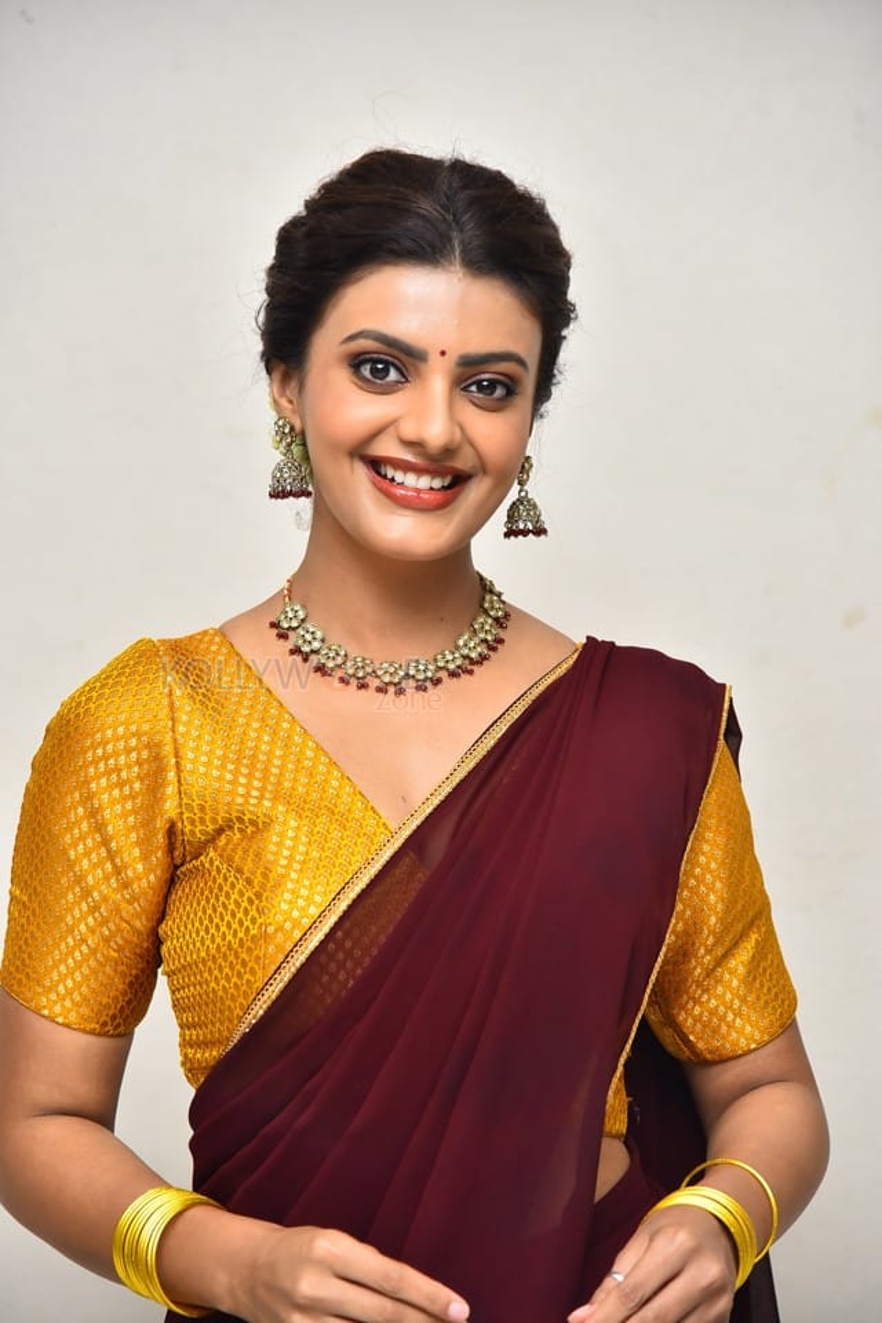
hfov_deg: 11.4
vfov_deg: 17.1
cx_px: 441
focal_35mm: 120
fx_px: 4410
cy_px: 662
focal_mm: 120
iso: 1600
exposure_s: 1/160
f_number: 4
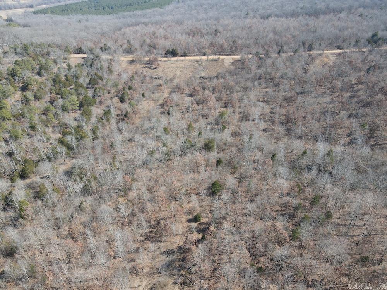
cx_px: 194
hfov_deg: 71.6
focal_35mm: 24
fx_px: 268
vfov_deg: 56.8
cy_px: 145
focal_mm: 4.5
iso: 100
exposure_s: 1/15
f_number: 2.8
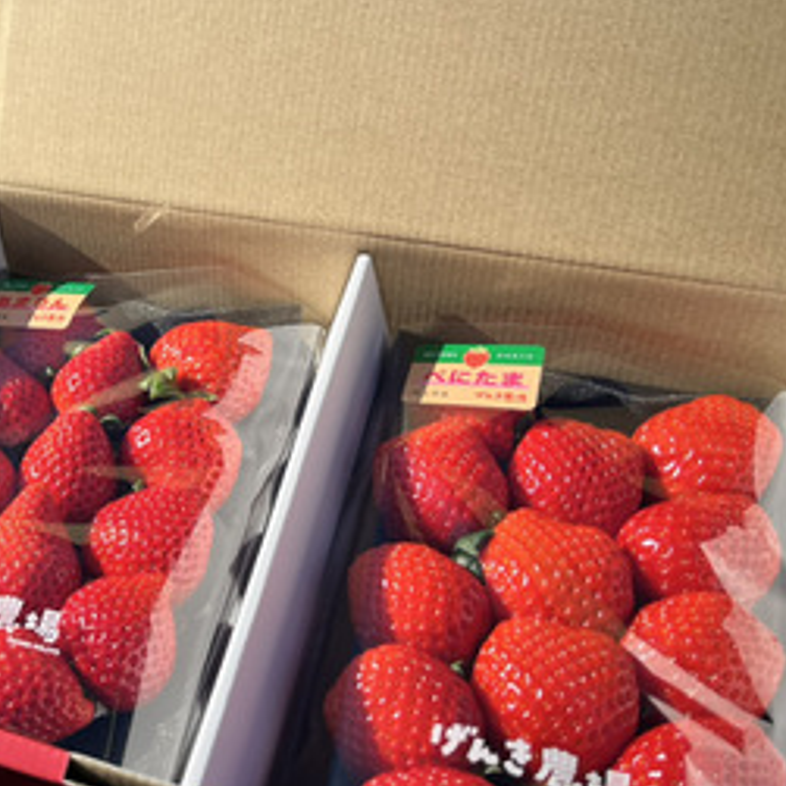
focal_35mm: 44
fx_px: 1130
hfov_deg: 35.6
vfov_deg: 38.3
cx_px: 47
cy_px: 335
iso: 50
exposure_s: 1/2688
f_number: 1.6
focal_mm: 5.1
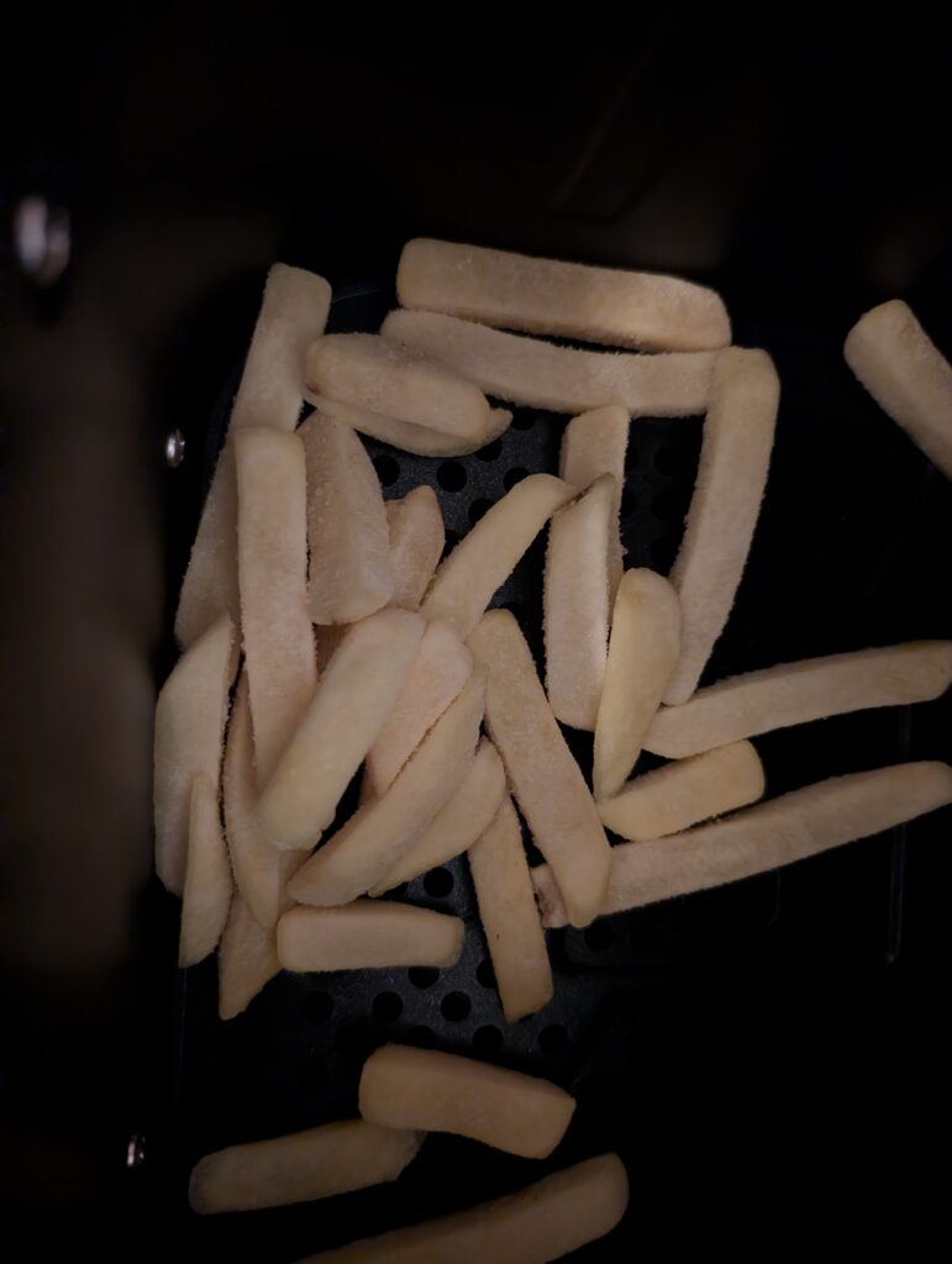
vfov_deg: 71.5
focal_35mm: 24
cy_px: 632
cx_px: 476
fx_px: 878
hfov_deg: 56.9
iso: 3268
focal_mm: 6.9
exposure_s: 1/20
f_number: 1.68
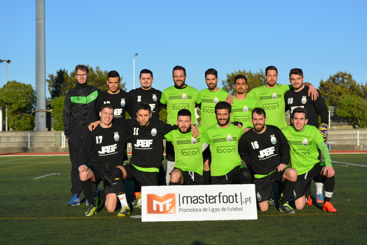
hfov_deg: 29.2
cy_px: 122
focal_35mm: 69
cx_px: 184
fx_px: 703
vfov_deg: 19.7
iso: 100
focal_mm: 46
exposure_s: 1/320
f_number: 9
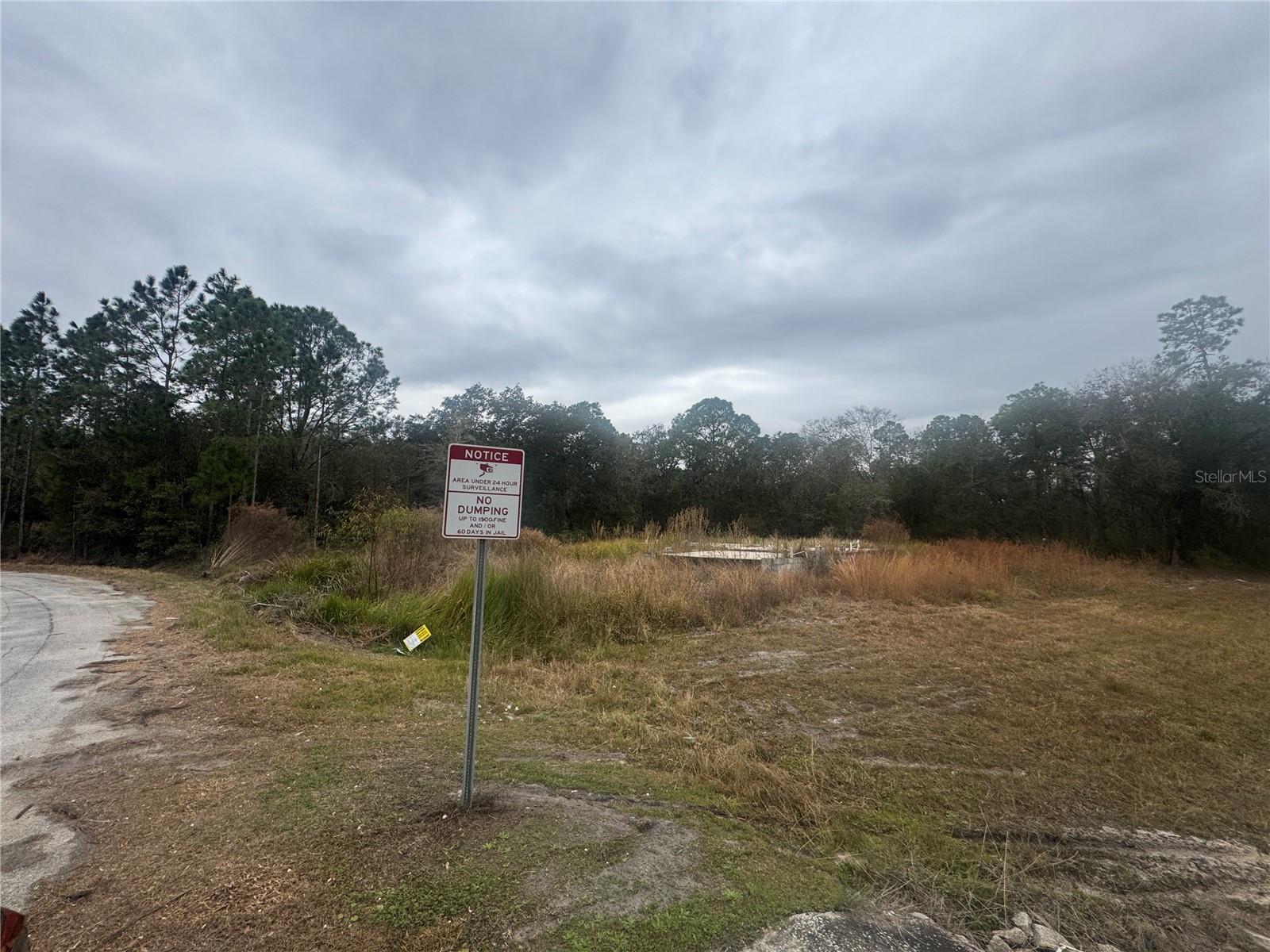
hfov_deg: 102.1
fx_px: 514
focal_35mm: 14
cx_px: 635
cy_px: 476
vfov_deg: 85.7
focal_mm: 2.22
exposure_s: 1/1110
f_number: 2.2
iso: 40
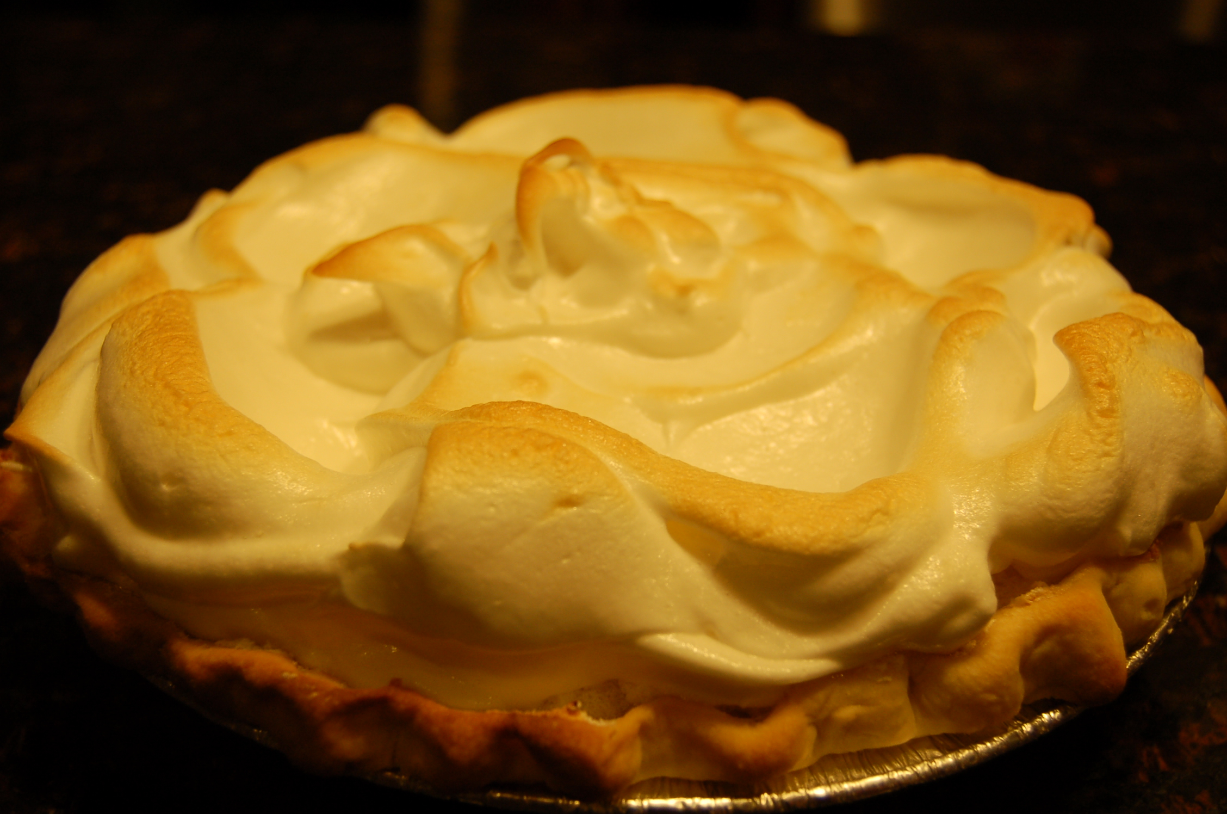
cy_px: 407
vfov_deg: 28.8
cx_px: 614
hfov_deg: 42.4
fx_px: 1582
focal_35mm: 46
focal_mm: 31
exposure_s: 1/50
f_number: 4.5
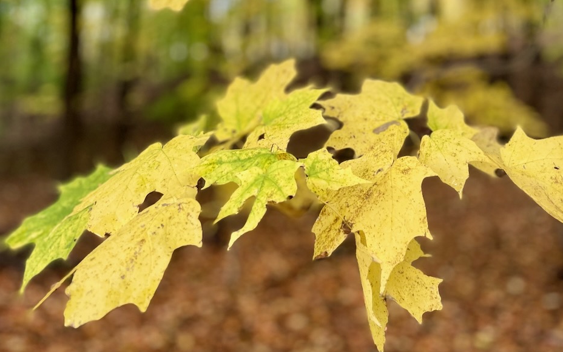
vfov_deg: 31.6
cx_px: 290
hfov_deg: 51.5
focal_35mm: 38
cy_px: 19
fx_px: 583
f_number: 1.6
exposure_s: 1/121
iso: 100
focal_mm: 4.2
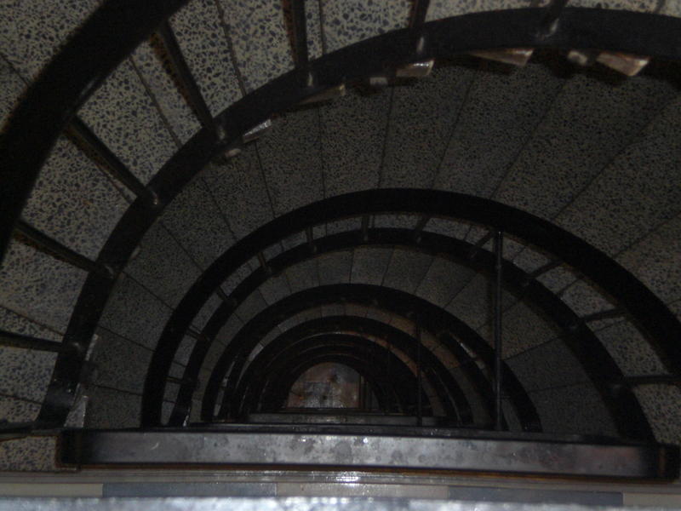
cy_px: 256
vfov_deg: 13.0
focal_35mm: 114
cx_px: 340
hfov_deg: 17.3
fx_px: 2243
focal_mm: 18.9
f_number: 5.9
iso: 200
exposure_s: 1/60
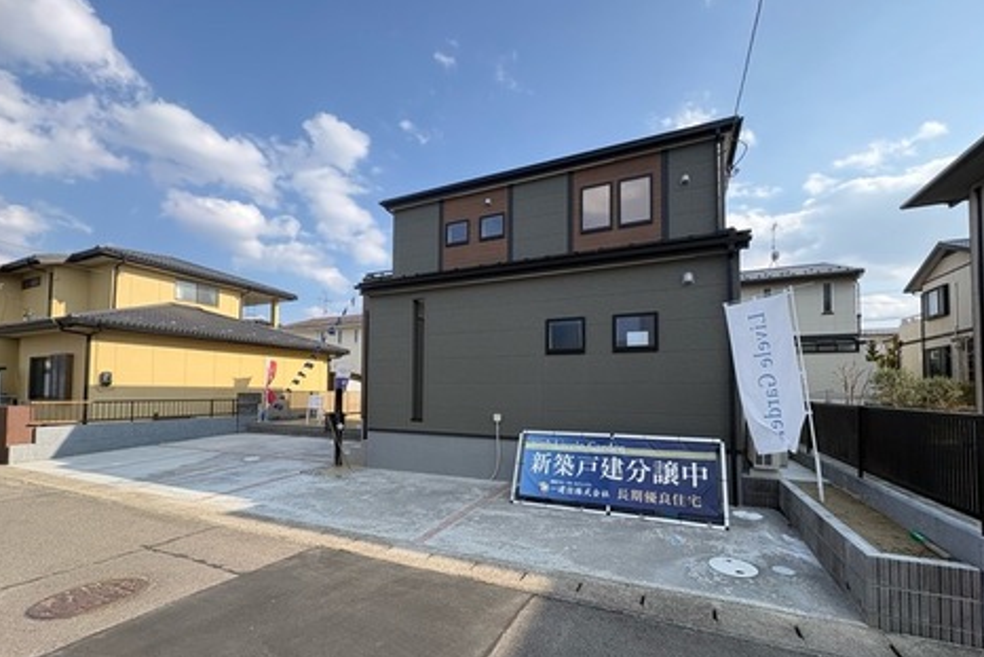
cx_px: 496
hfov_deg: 100.4
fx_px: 410
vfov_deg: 76.9
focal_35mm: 15
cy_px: 376
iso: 50
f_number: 2.2
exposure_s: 1/741
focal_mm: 2.22
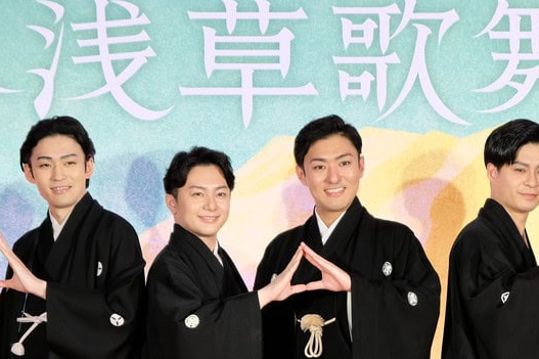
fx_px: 2829
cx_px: 280
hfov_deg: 10.9
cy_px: 384
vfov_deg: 7.2
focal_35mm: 189
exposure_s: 1/42
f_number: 4
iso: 800
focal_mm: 55
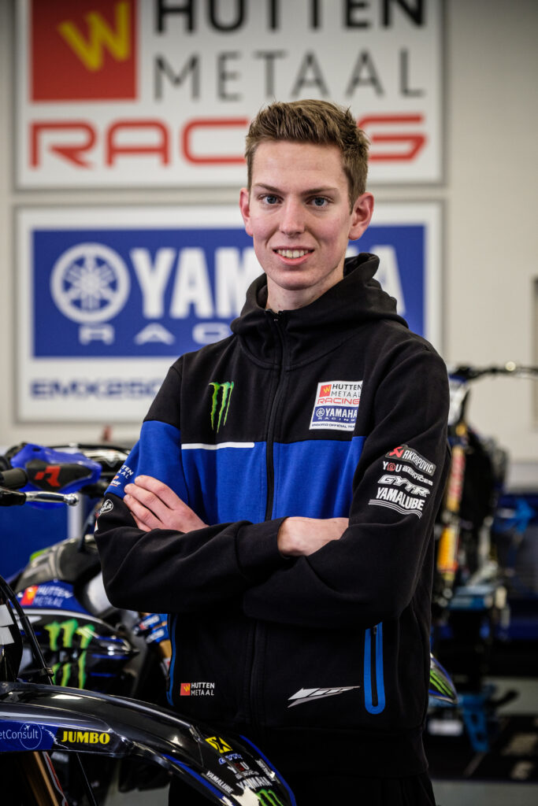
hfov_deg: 12.8
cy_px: 403
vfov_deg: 19.1
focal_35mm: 107
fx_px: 2398
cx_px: 269
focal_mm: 71.5
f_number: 3.6
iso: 800
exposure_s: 1/125
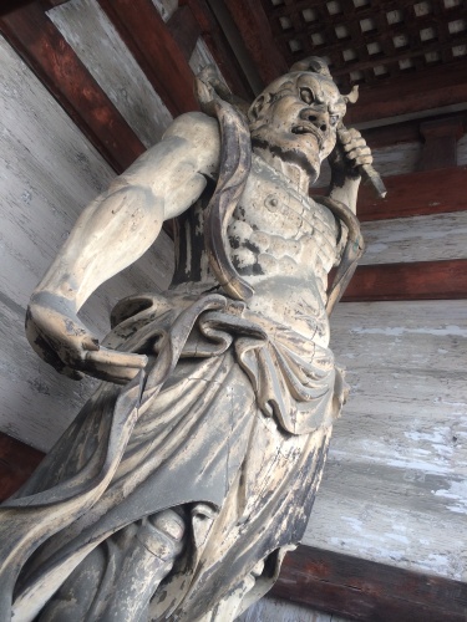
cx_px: 234
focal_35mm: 30
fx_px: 540
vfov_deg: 60.0
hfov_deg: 46.8
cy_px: 311
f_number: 2.2
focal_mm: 4.12
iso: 40
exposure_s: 1/60
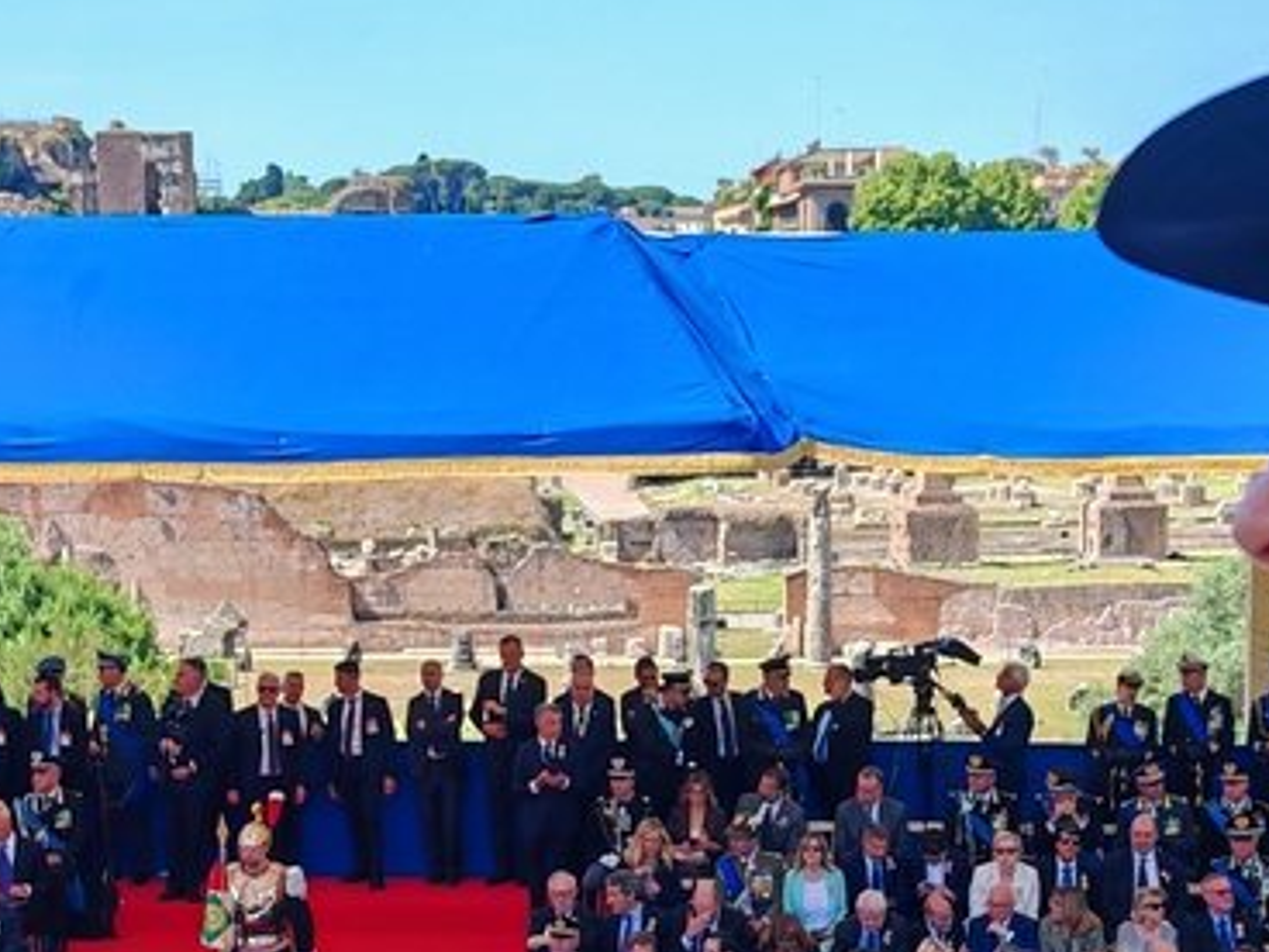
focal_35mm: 62
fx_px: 2273
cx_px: 759
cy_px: 686
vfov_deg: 23.5
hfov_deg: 31.1
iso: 50
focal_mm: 6.83
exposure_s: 1/980
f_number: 2
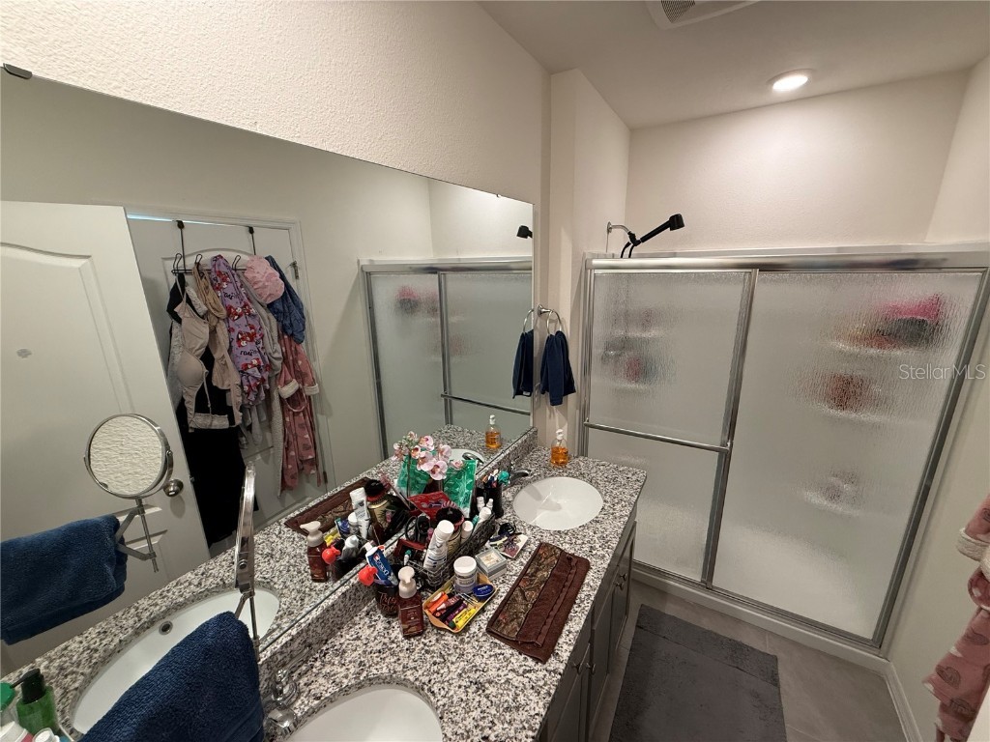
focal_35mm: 14
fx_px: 400
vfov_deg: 85.7
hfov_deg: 102.1
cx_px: 495
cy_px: 371
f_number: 2.2
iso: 200
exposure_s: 1/60
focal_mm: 2.22
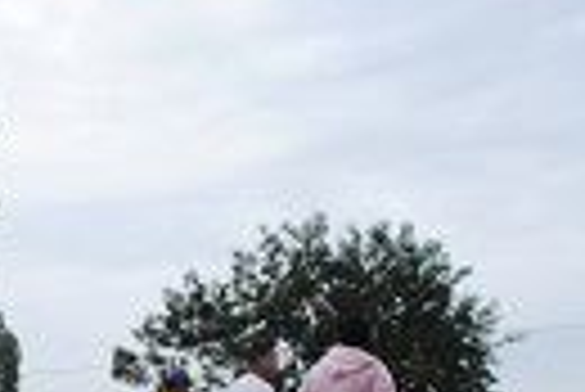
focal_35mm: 83
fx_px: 1350
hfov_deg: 23.0
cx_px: -54
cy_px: 538
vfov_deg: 15.5
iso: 100
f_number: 7.1
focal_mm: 18
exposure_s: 1/200
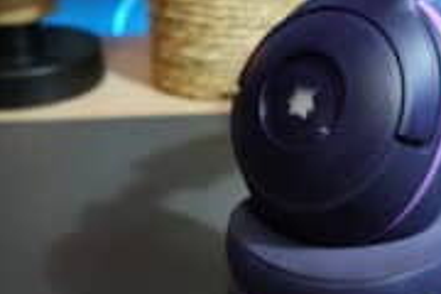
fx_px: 931
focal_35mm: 76
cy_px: 120
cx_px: 392
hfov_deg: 25.8
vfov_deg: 17.9
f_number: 5.6
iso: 640
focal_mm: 35
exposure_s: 1/40
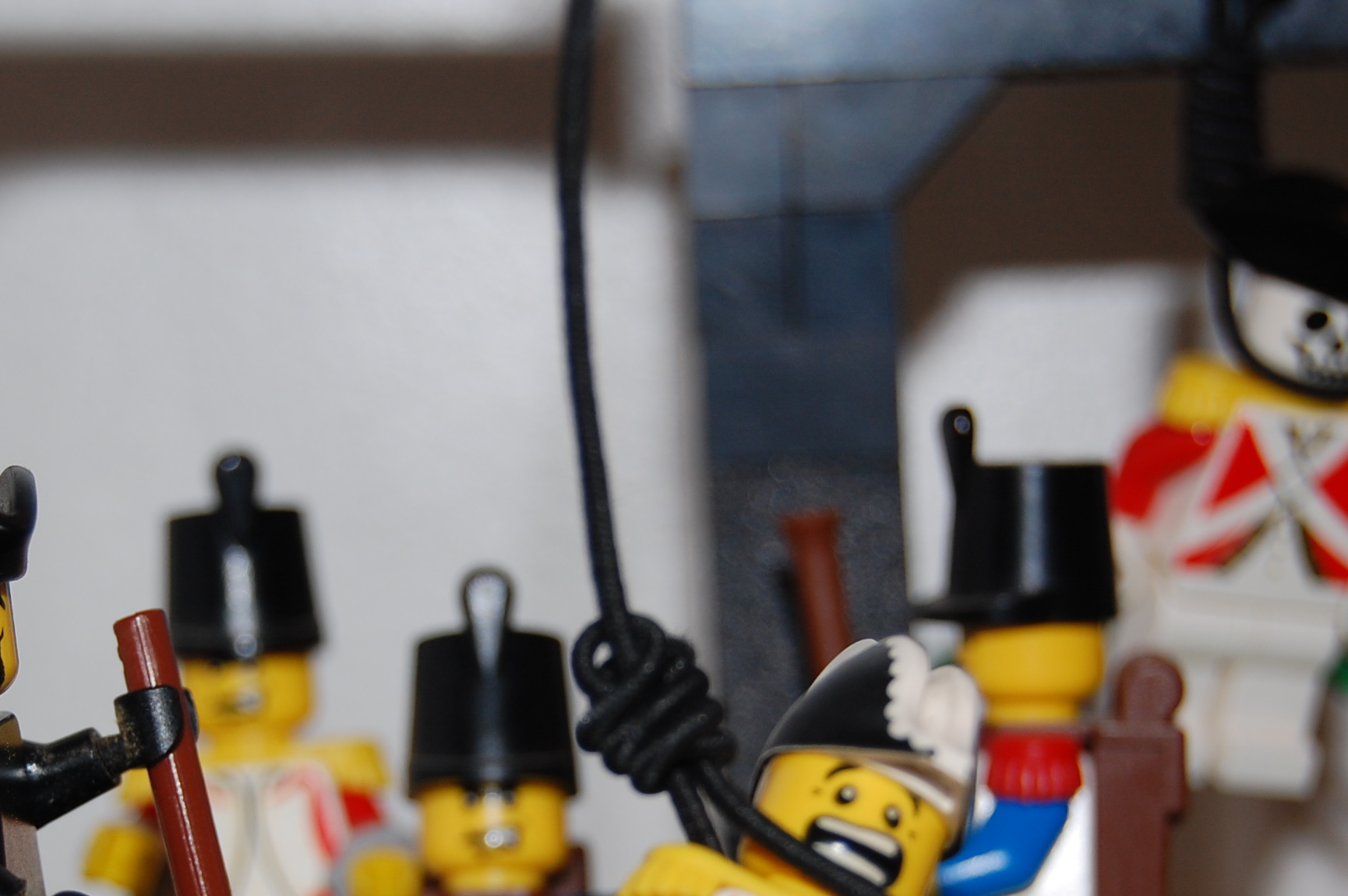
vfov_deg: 11.3
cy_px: 748
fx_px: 4489
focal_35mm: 120
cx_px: 423
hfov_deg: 17.0
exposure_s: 1/125
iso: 200
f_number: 5.6
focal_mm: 46
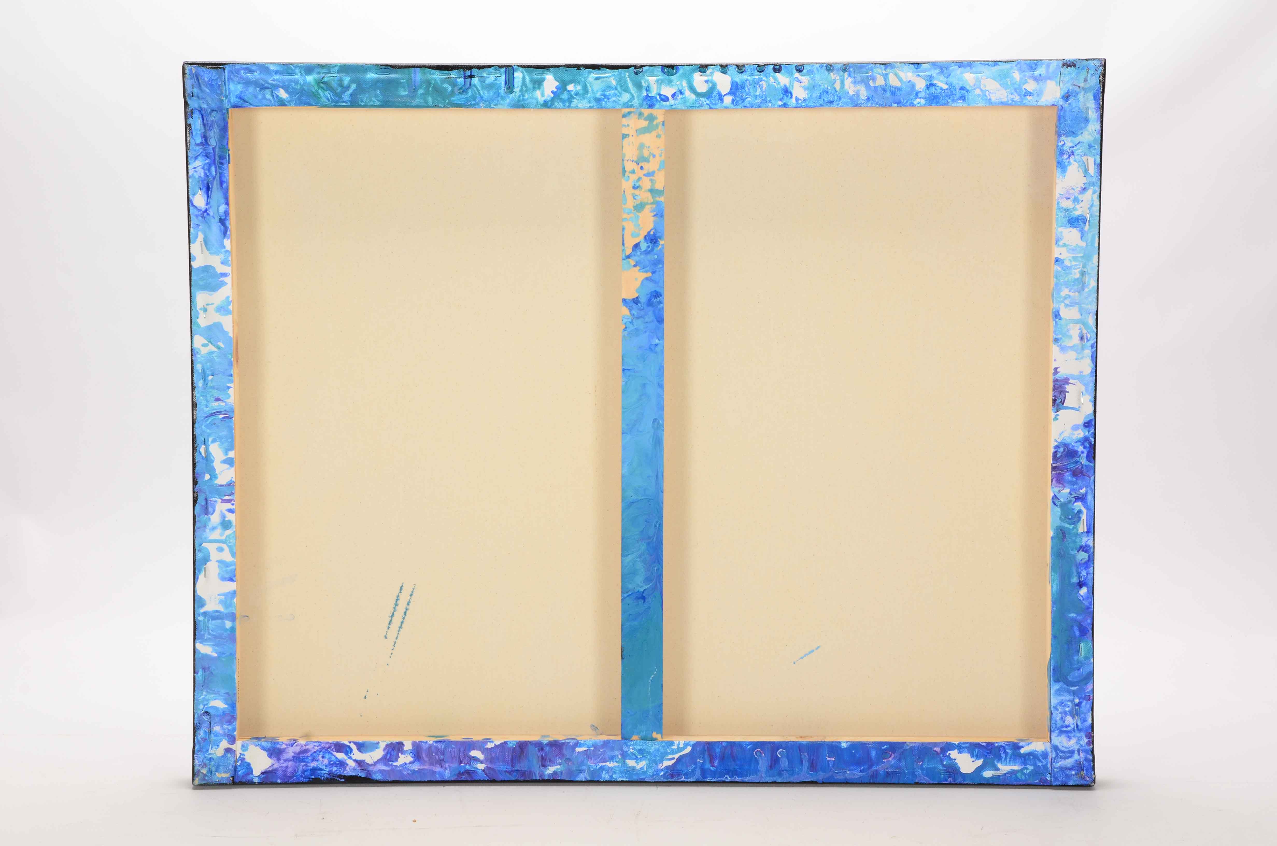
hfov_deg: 27.0
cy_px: 423
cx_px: 638
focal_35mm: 75
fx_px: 2655
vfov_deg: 18.1
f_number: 16
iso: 200
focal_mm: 50
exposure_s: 1/160
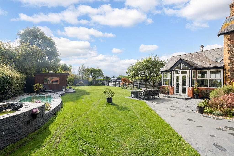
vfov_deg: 73.8
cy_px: 78
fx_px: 104
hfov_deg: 96.7
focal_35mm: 16
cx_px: 117
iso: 640
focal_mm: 16
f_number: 9
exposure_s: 1/800
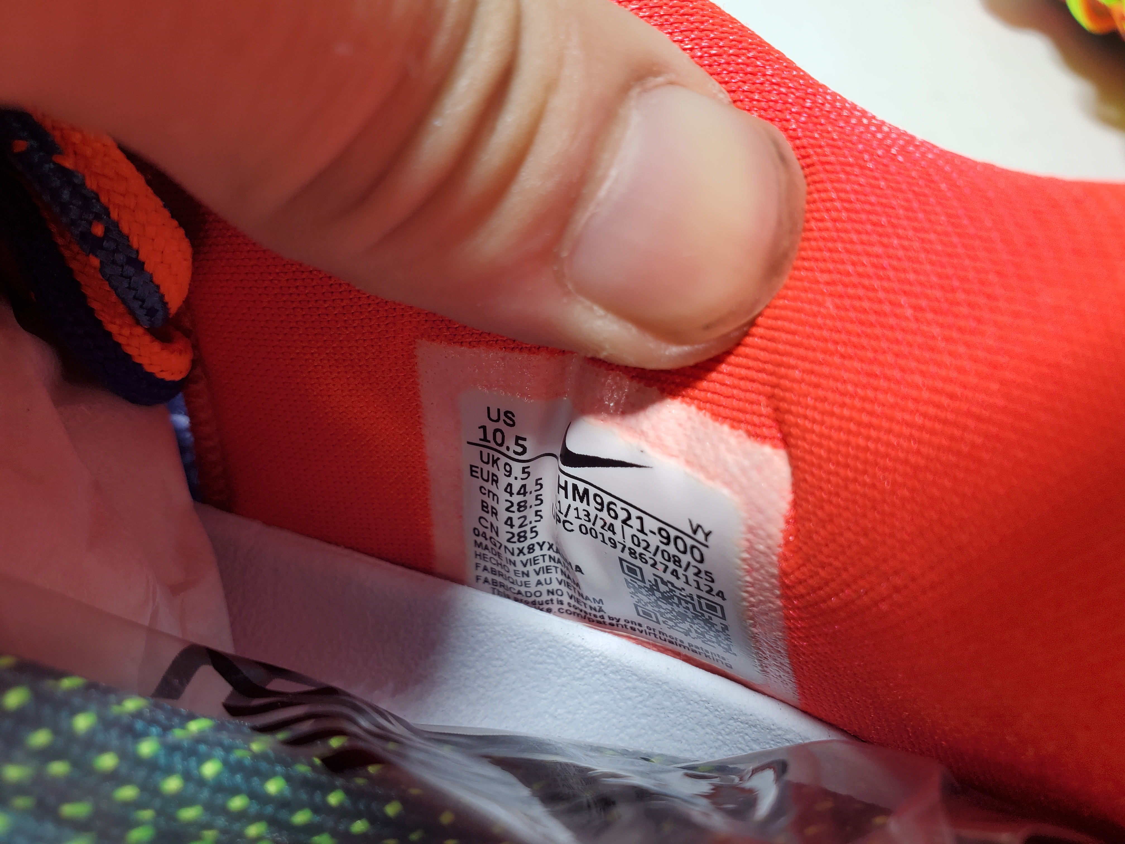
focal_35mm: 26
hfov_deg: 67.3
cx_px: 562
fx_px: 845
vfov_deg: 53.1
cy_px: 422
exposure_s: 1/103
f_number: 2.4
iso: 50
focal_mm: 4.3
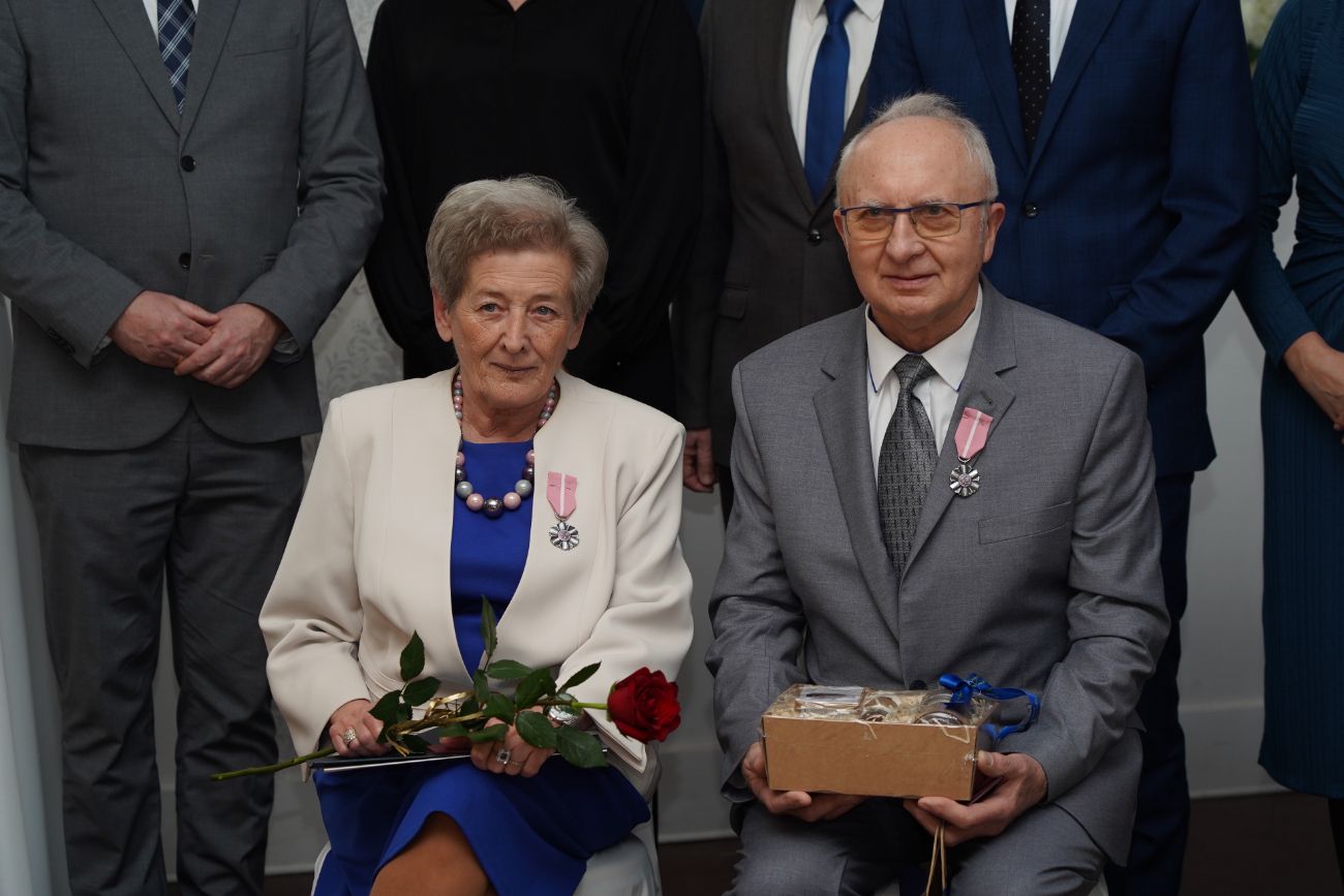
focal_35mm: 94
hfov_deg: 21.7
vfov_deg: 14.6
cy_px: 448
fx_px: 3509
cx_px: 672
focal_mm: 94
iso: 640
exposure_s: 1/100
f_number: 5
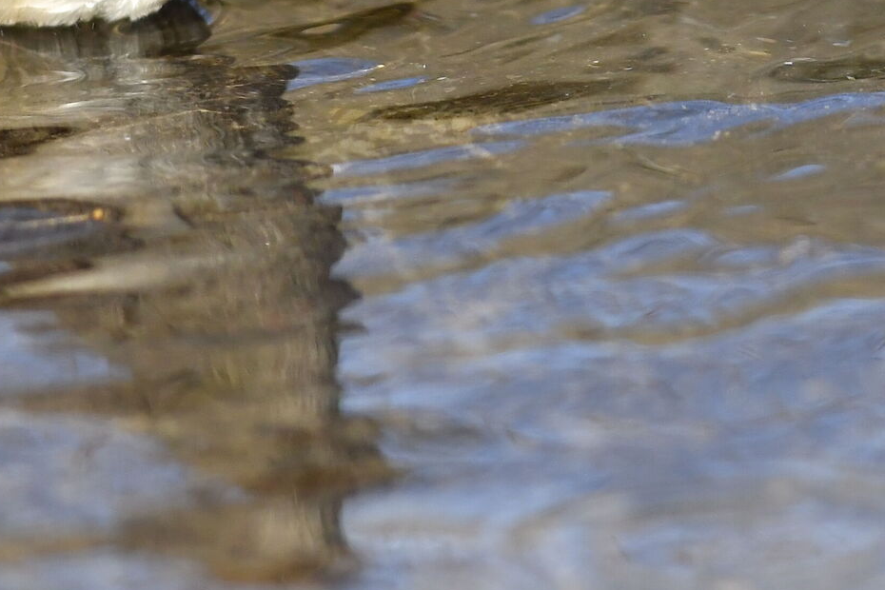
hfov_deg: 1.3
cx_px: 353
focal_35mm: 1549
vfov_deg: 0.9
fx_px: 38077
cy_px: 17
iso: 500
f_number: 4
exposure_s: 1/500
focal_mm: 300
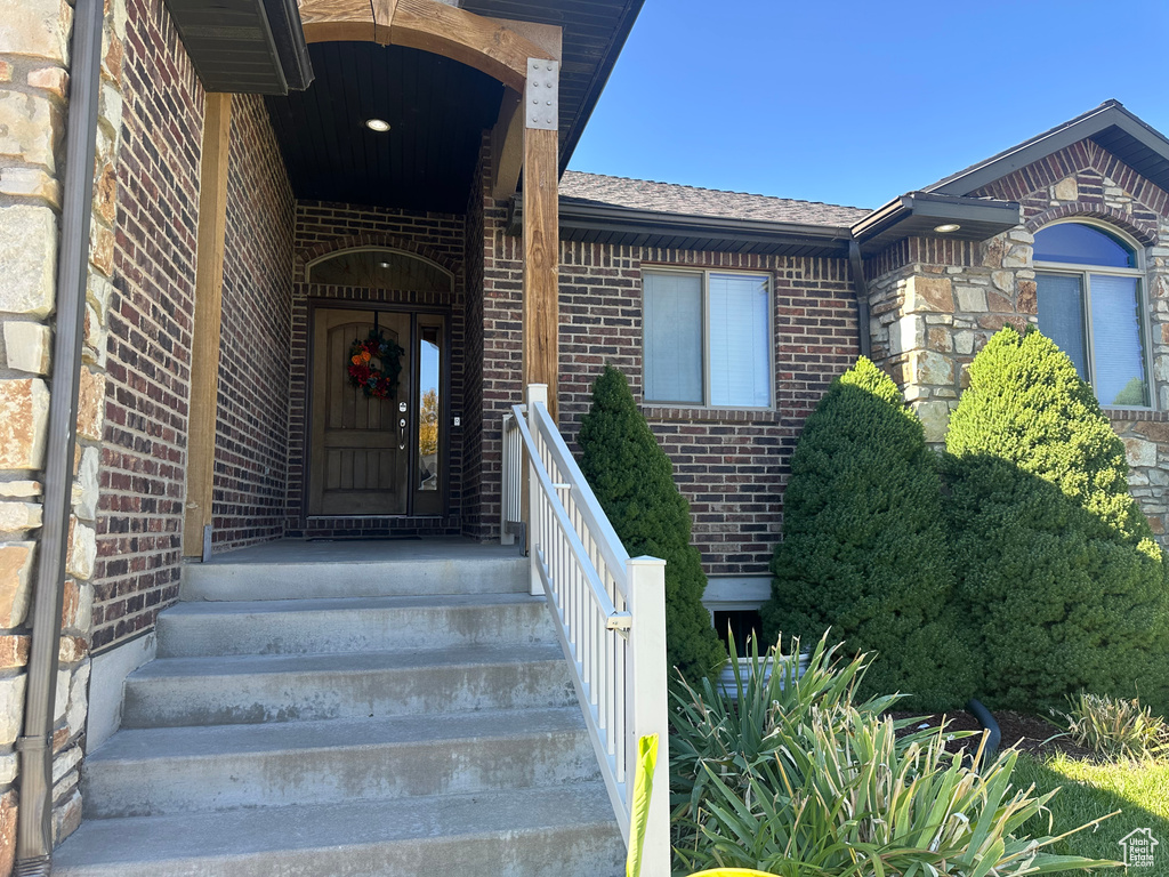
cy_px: 438
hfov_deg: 71.6
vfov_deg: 56.8
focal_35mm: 24
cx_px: 584
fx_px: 810
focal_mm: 6.86
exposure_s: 1/638
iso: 80
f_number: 1.78
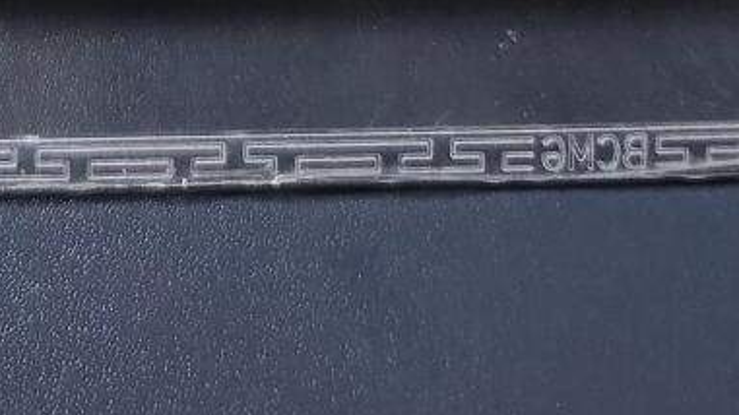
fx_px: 1802
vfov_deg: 11.4
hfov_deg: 22.3
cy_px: -504
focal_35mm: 92
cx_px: 6
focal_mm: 5.4
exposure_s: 1/101
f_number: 1.8
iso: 640
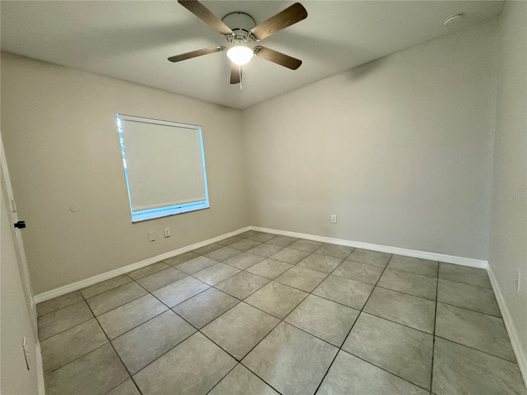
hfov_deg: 102.1
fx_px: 213
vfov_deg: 85.7
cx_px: 264
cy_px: 198
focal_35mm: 14
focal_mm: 2.22
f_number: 2.2
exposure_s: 1/60
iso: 640
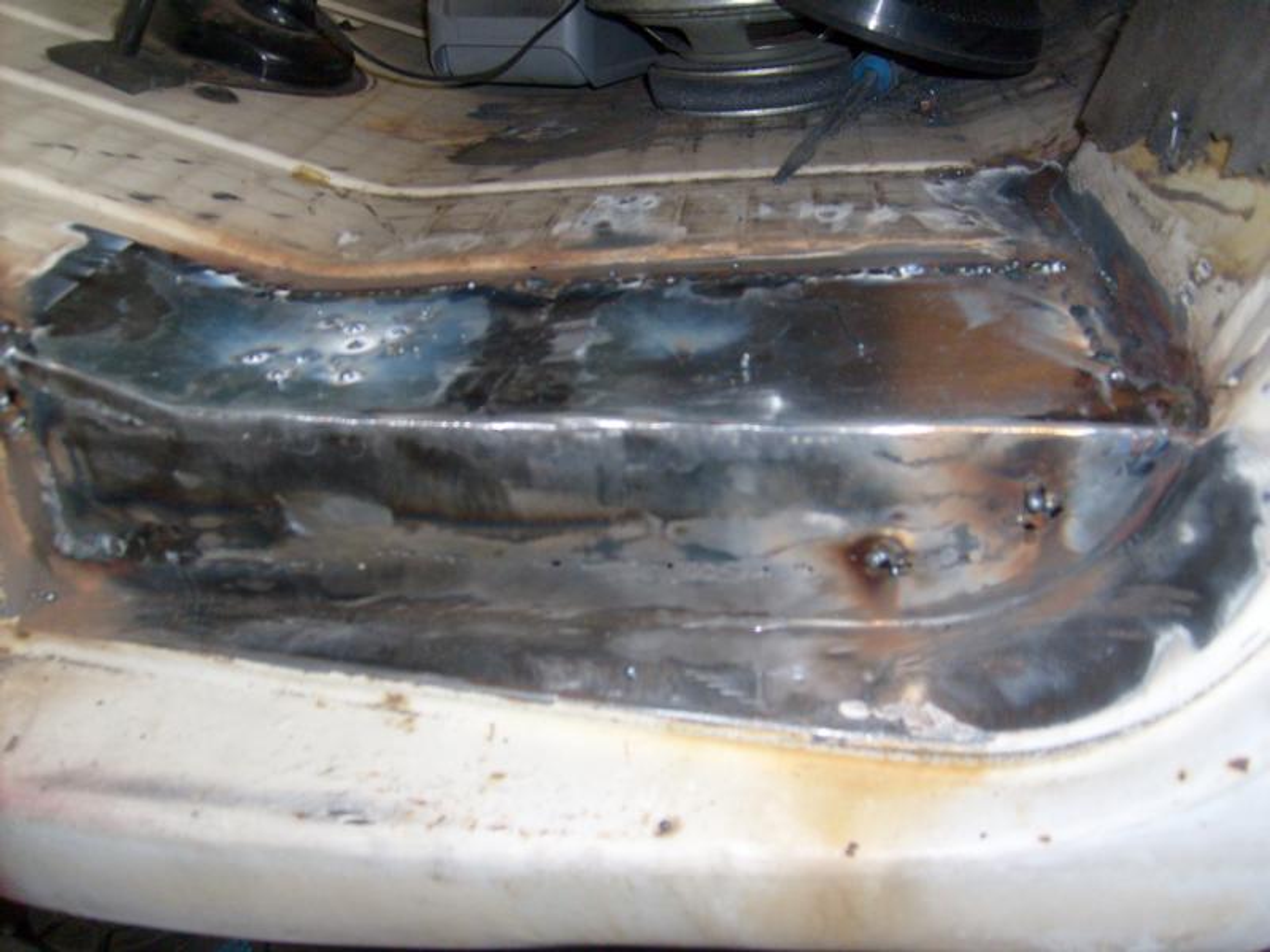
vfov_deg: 40.7
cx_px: 635
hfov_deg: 52.6
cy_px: 476
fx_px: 1284
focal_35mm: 35
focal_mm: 5.8
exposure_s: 1/45
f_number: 2.8
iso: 100
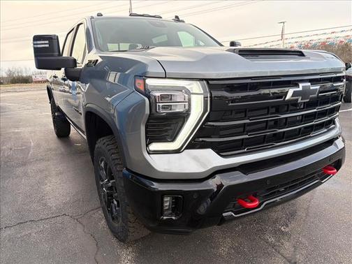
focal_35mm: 24
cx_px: 176
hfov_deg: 71.6
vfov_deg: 56.8
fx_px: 244
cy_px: 132
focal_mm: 6.76
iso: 100
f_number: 1.78
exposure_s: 1/379
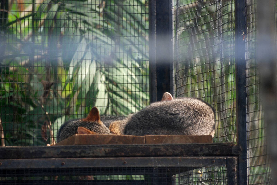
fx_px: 2542
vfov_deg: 4.2
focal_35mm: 330
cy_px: 92
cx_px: 138
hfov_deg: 6.2
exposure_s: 1/60
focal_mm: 220
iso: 400
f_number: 5.3
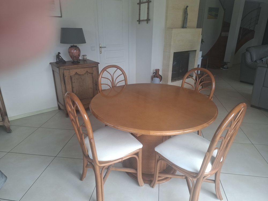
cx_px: 134
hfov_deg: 73.9
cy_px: 100
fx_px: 178
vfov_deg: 58.9
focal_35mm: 23
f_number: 1.8
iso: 80
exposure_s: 1/100
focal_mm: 5.54
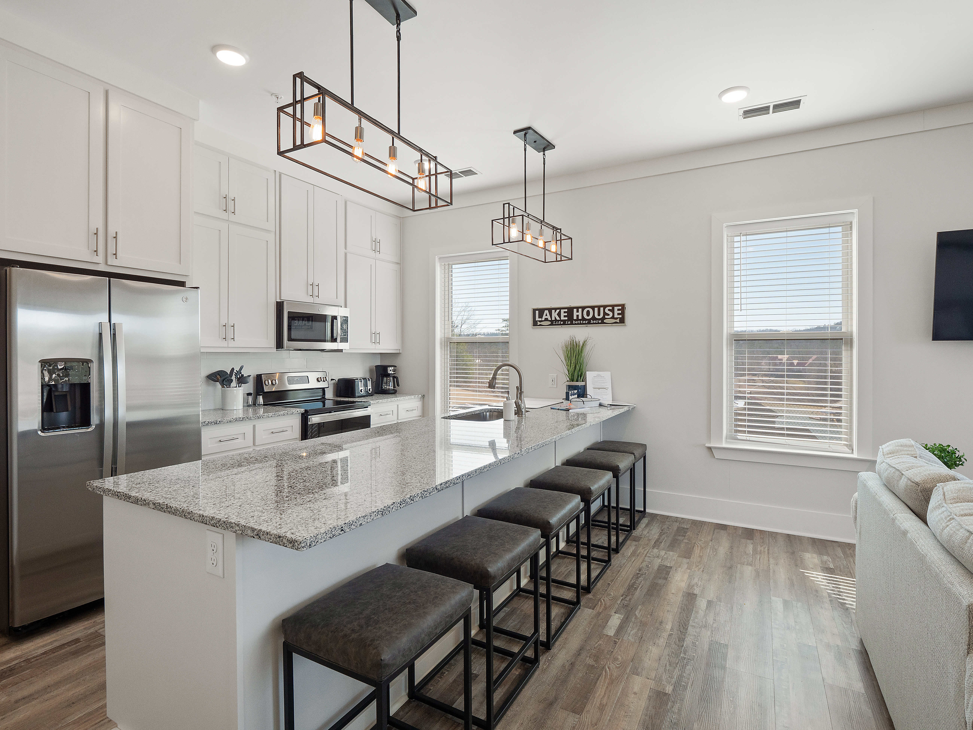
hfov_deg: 87.8
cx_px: 486
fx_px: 506
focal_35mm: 18
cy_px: 365
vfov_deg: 71.6
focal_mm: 9
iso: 200
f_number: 8
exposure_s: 1/30
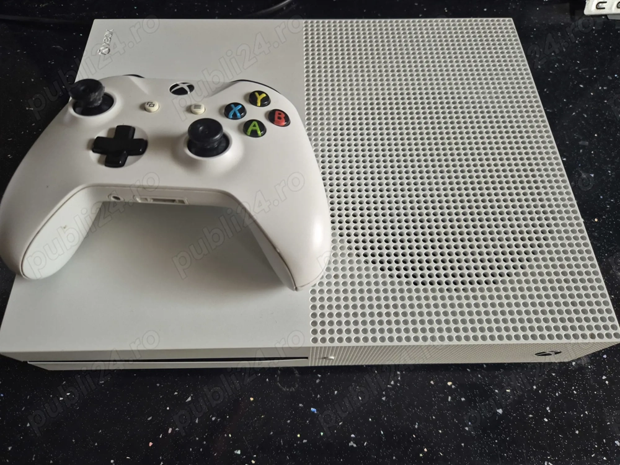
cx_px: 310
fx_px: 412
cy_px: 232
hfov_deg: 73.9
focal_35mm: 23
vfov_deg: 58.9
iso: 320
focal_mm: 5.4
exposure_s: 1/100
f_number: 1.8
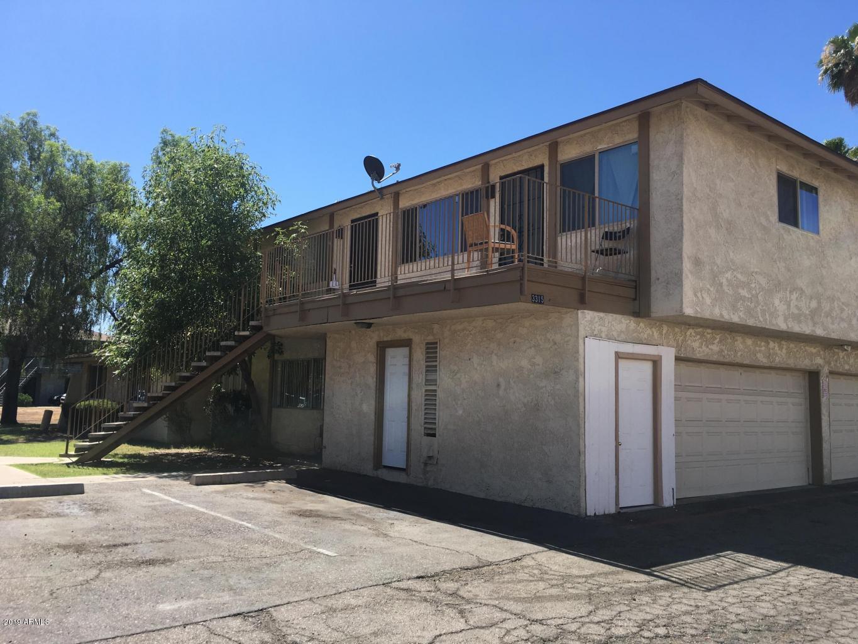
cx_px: 429
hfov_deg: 61.7
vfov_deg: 48.2
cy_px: 322
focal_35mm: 29
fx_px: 719
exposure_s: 1/1115
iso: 25
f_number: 2.2
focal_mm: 4.15
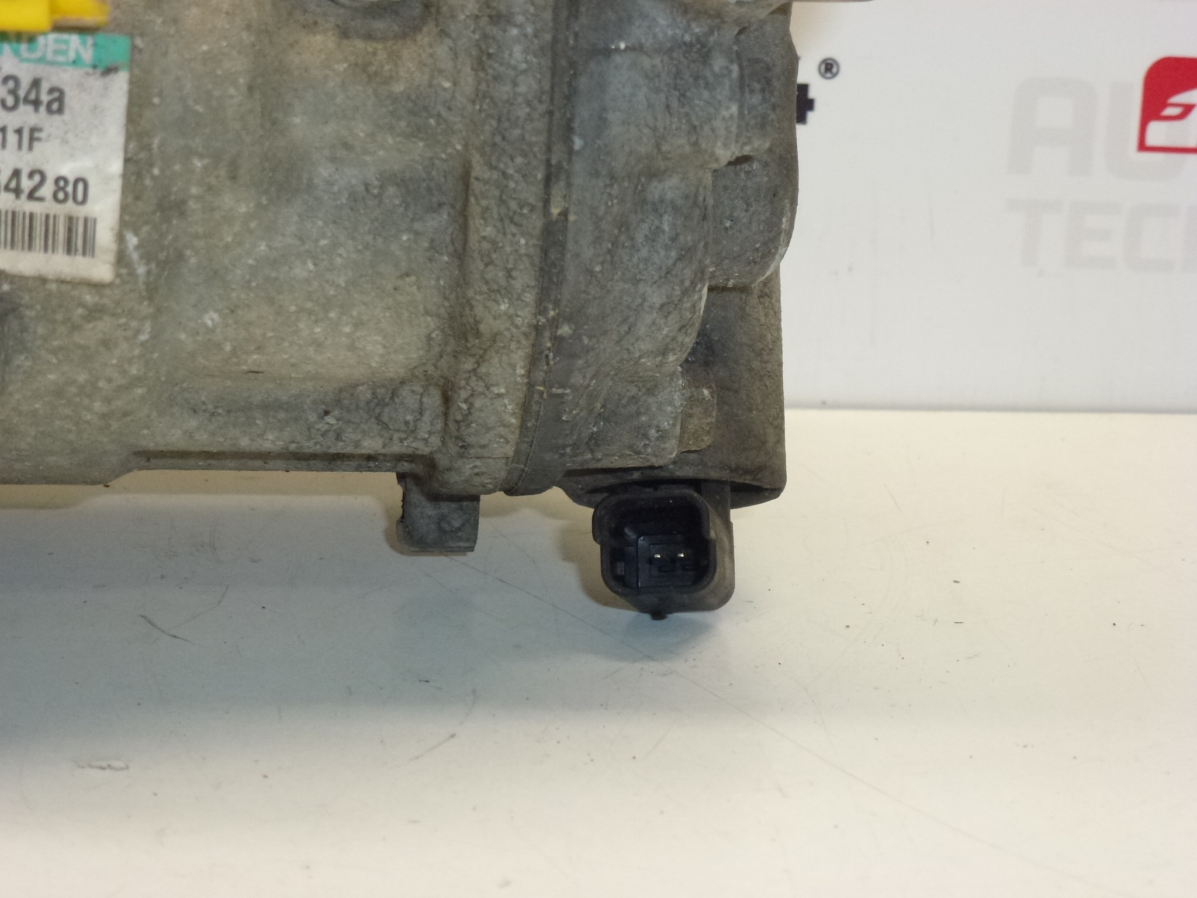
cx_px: 598
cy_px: 449
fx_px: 2248
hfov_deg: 29.8
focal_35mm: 65
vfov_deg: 22.6
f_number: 4.6
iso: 400
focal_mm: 11.7
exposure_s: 1/125
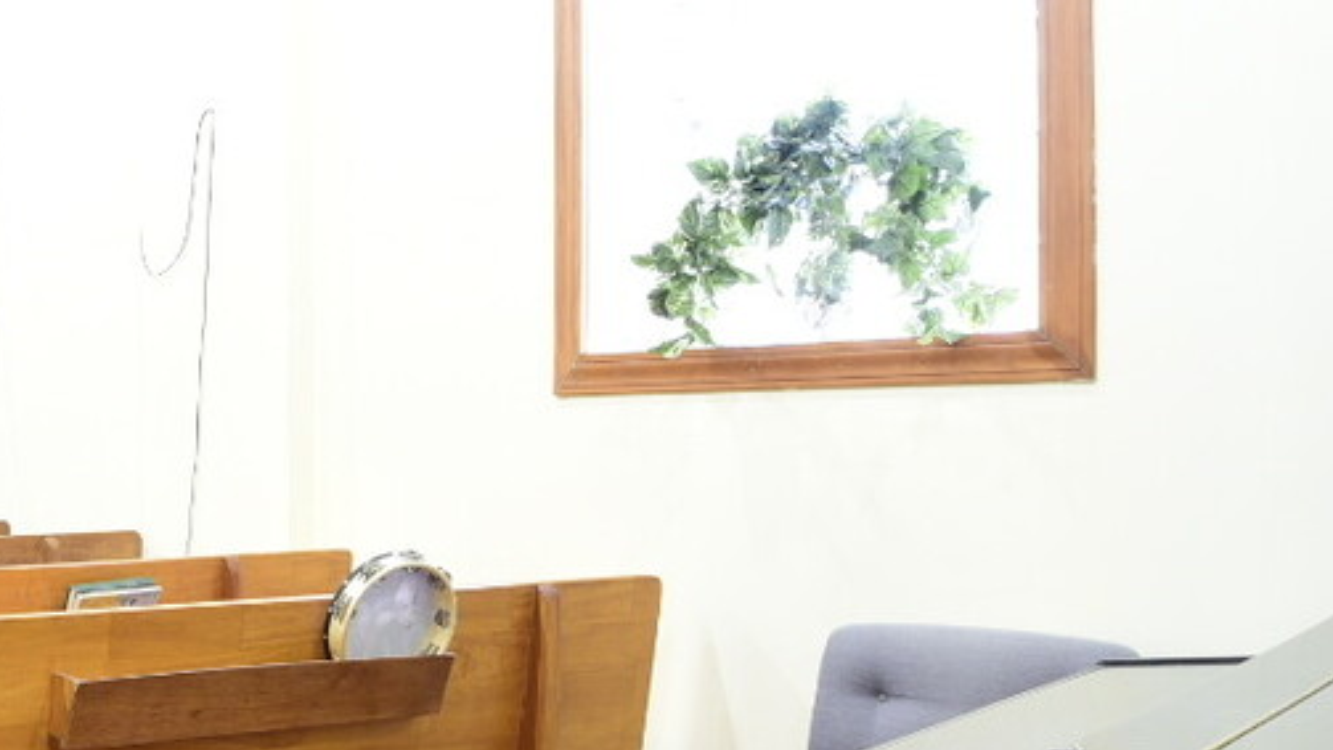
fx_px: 1767
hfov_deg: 36.3
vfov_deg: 24.0
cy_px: 403
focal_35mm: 50
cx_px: -64
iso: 250
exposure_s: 1/1.6
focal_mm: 16
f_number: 8
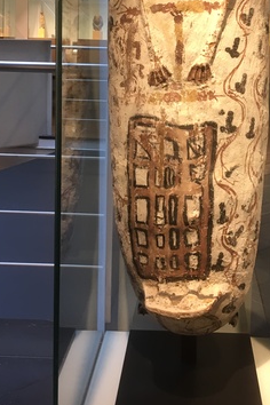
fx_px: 562
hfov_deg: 26.8
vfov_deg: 38.1
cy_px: 80
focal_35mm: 50
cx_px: 180
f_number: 2.2
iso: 80
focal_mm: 4.15
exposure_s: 1/33
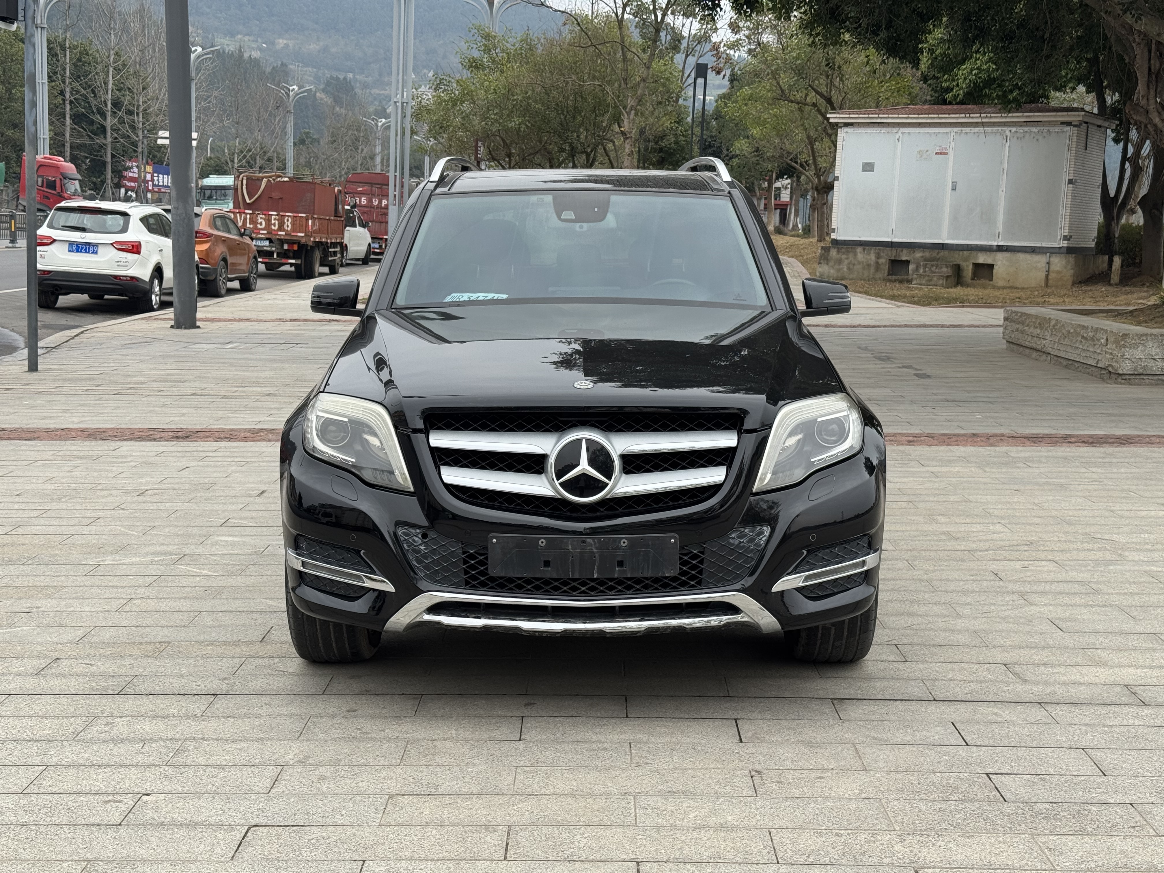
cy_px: 436
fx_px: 1614
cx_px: 582
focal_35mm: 48
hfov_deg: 39.7
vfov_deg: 30.3
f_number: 1.78
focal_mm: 6.76
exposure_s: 1/792
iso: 64
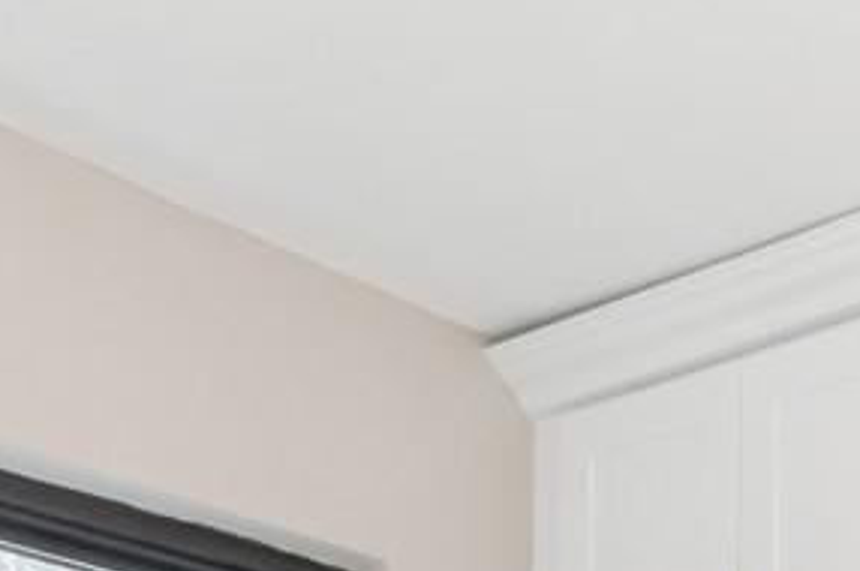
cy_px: 1253
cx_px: 1104
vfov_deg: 13.2
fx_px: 2004
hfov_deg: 21.9
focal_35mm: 84
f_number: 14
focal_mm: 15
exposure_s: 1/30
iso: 640
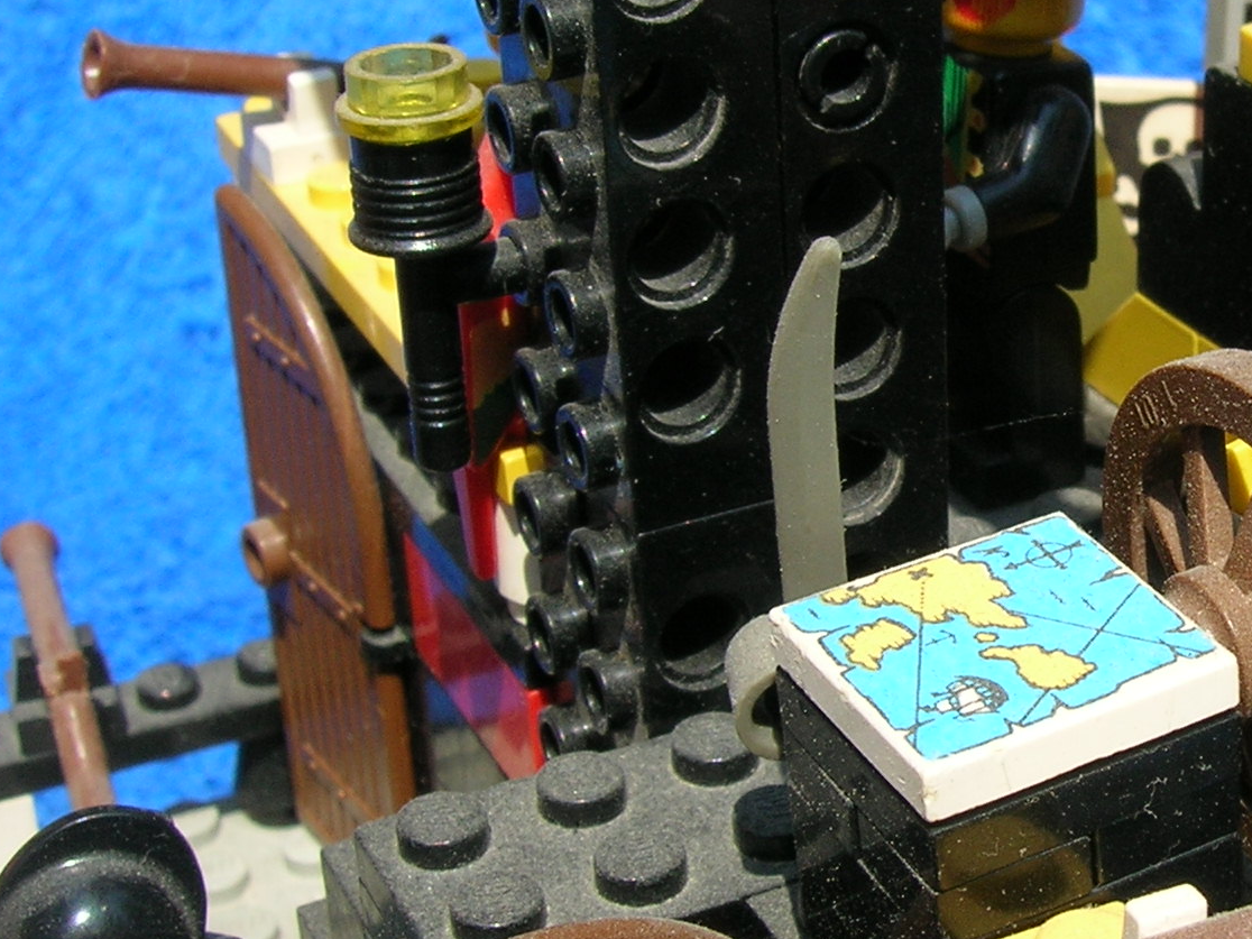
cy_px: 438
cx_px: 1152
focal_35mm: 79
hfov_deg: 24.0
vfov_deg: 18.7
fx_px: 2857
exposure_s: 1/332
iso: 50
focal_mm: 5.7
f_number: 4.9
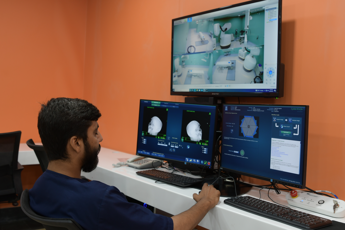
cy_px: 115
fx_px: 374
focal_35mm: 39
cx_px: 172
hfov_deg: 49.6
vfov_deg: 34.2
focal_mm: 26
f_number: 4
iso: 400
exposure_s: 1/60
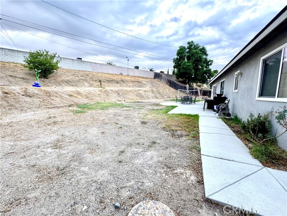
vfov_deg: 85.7
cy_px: 108
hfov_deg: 102.1
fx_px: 116
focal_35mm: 14
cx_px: 144
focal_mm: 2.22
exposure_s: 1/99
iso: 100
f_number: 2.2
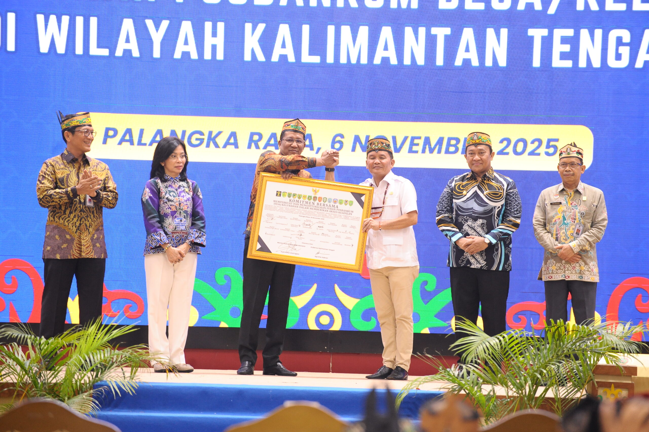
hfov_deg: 13.7
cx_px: 324
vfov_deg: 9.1
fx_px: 2702
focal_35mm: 150
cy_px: 216
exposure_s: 1/80
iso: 2000
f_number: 4.5
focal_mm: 150
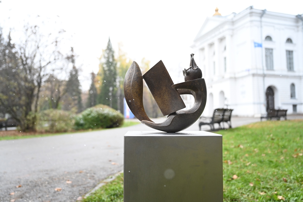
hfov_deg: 64.6
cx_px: 152
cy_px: 101
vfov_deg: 45.7
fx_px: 240
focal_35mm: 28
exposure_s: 1/640
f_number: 2.8
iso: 400
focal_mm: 28.5
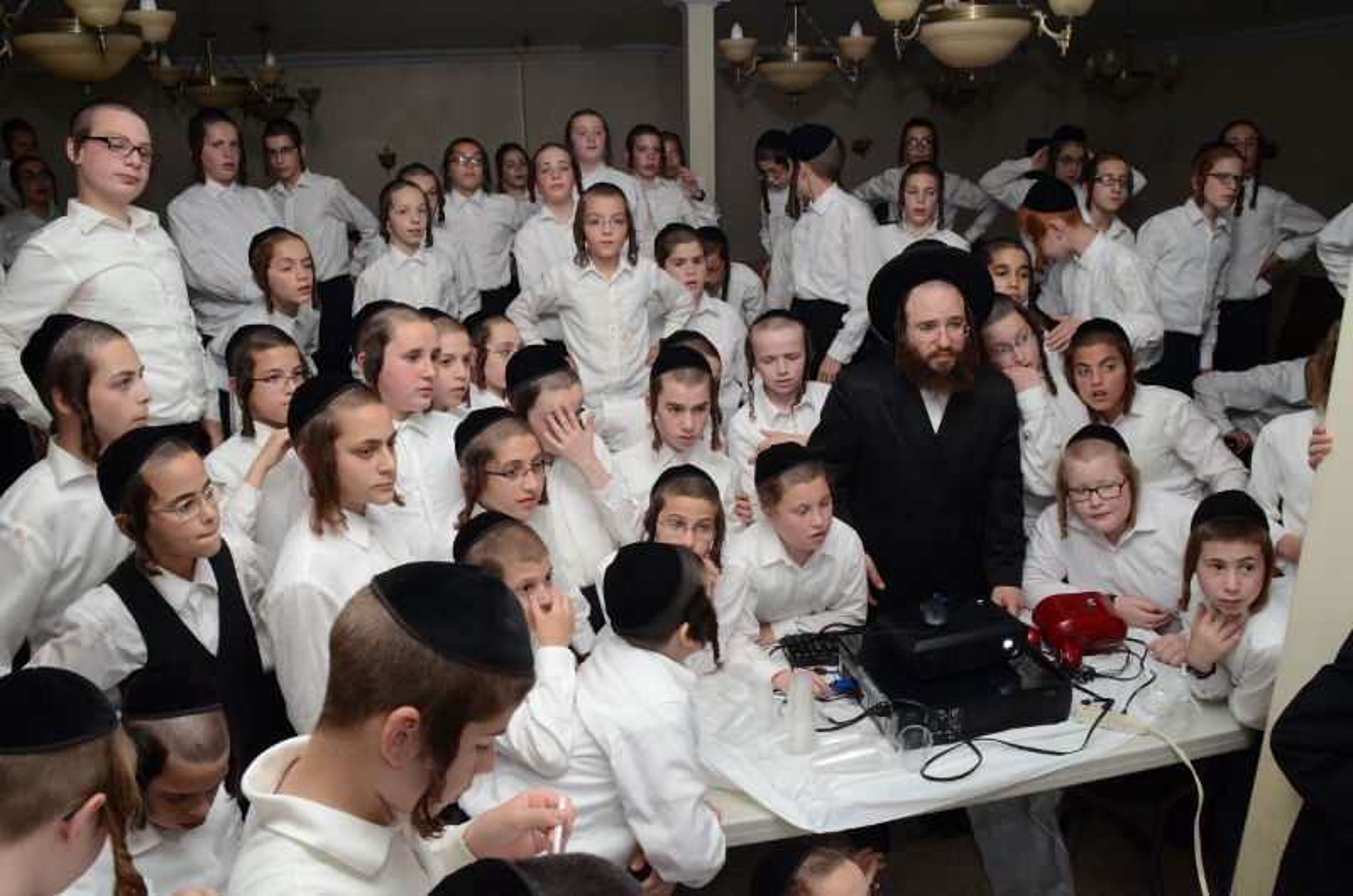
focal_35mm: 27
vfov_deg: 47.7
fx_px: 1013
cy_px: 448
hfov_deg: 67.5
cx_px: 676
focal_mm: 18
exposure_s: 1/30
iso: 1000
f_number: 10
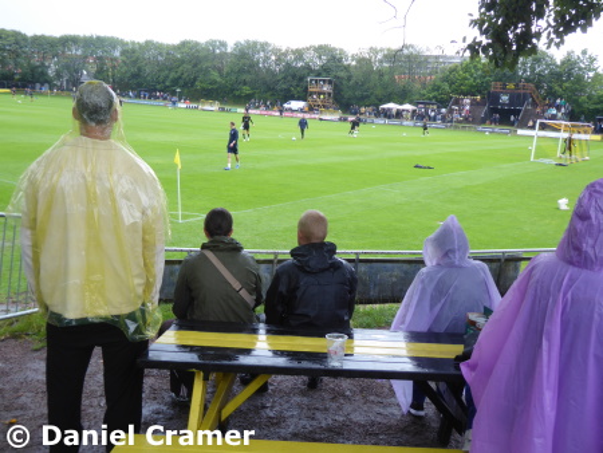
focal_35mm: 35
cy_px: 226
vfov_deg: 40.7
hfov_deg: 52.6
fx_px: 610
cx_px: 302
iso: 100
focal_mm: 6.3
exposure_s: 1/60
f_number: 3.7
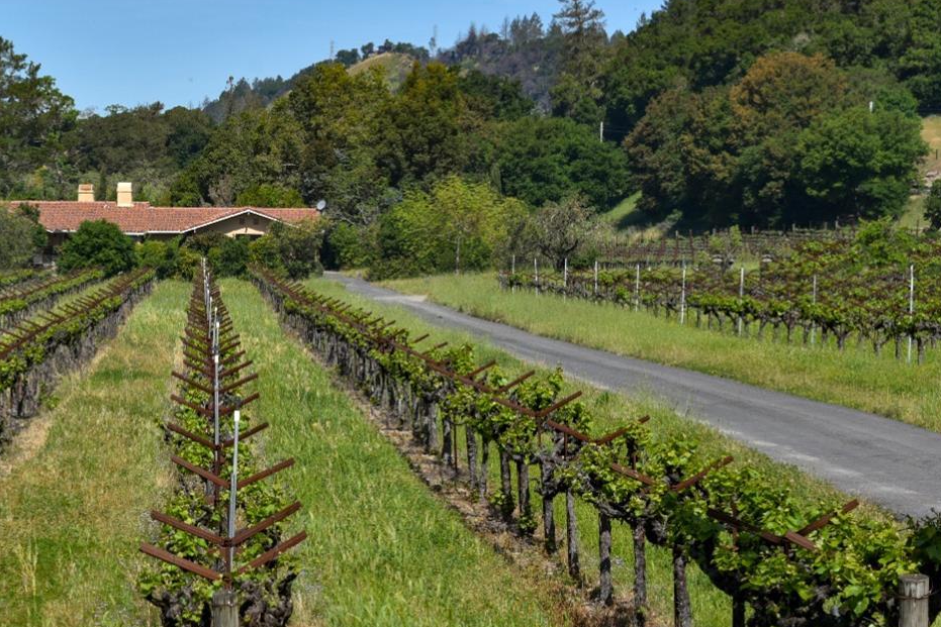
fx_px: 3032
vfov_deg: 11.8
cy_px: 347
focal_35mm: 116
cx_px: 206
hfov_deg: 17.5
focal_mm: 72
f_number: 7.1
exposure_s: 1/800
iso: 160
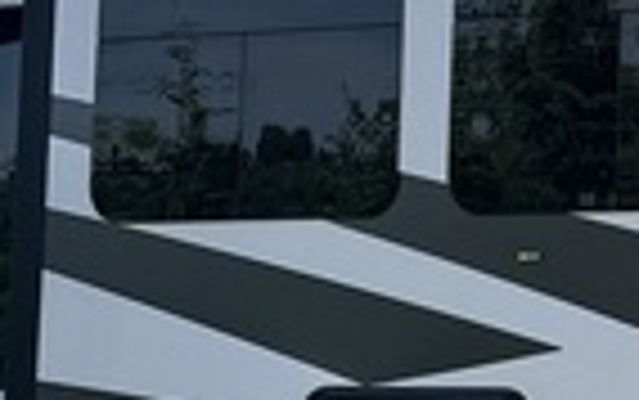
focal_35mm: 179
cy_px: 63
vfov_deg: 7.3
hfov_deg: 11.1
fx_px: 3120
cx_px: 1053
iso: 80
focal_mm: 6.76
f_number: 1.78
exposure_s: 1/4049
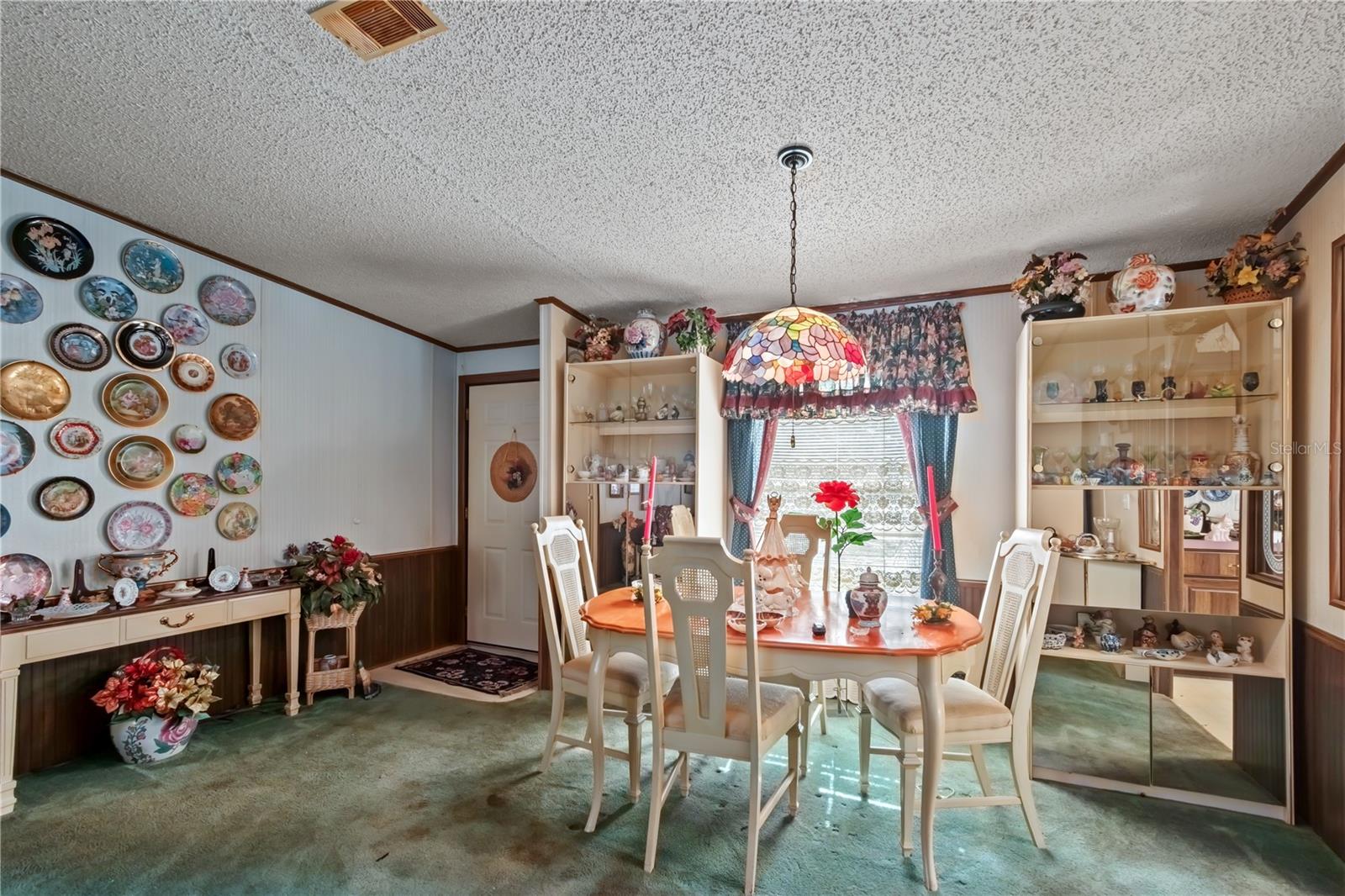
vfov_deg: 77.3
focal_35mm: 15
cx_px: 672
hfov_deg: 100.4
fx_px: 560
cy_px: 448
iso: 250
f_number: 9
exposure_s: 1/1.25
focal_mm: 10
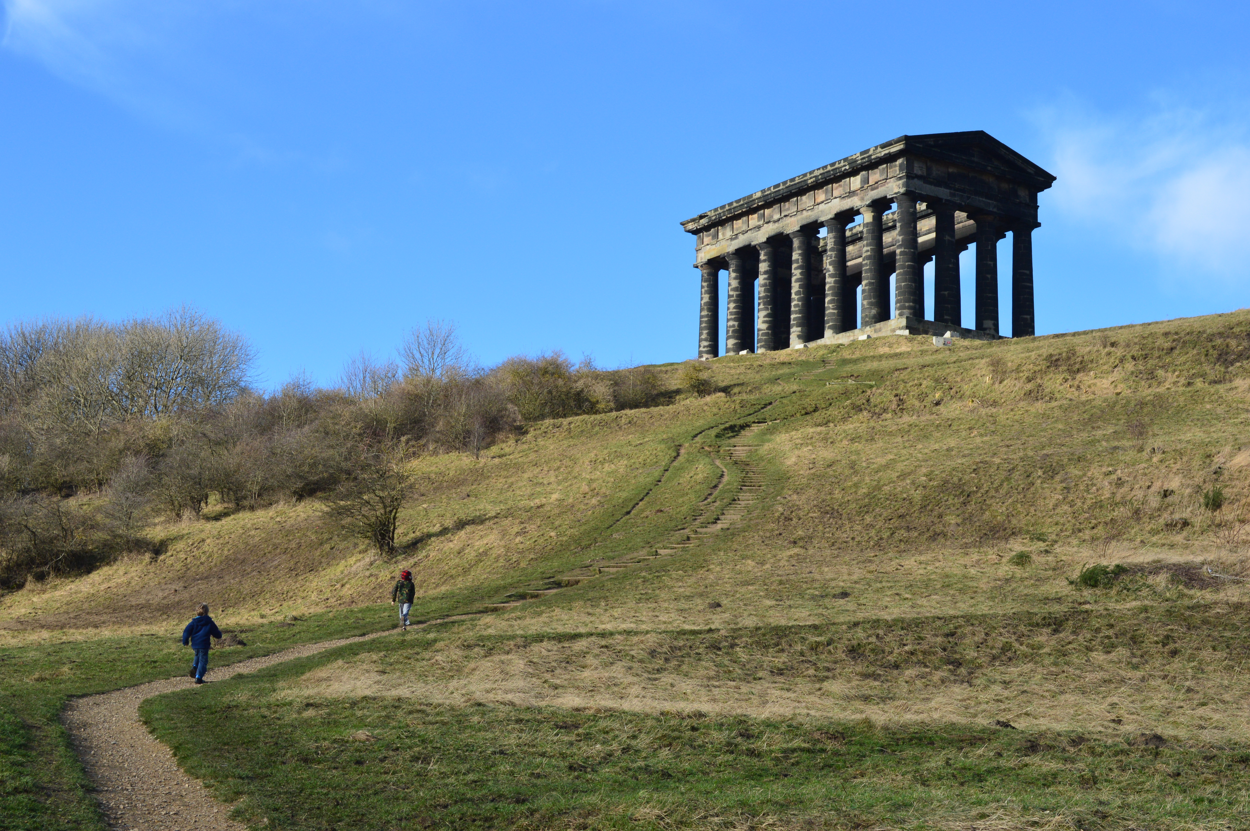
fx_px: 1977
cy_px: 416
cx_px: 625
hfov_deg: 35.1
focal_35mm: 57
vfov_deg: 23.7
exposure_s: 1/400
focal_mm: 38
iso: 400
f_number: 11
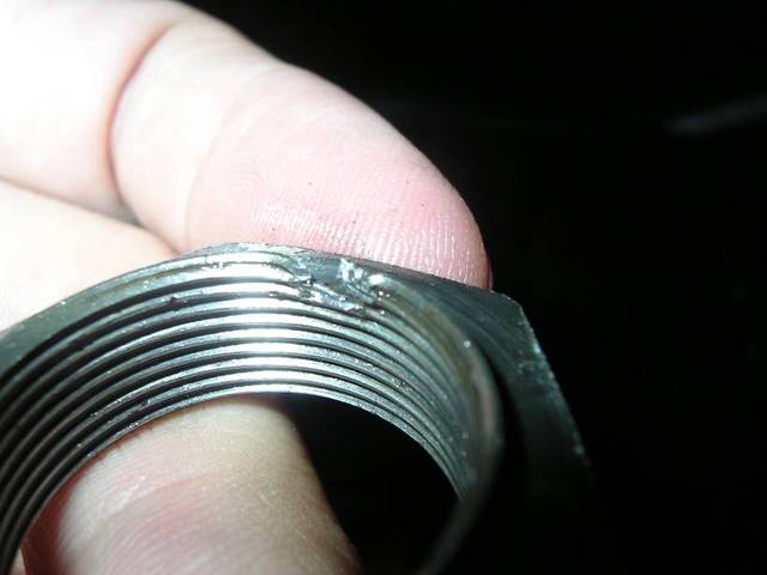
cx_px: 384
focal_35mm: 36
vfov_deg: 39.7
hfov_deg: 51.4
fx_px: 798
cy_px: 288
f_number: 4.8
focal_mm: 5.6
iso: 100
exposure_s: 1/30
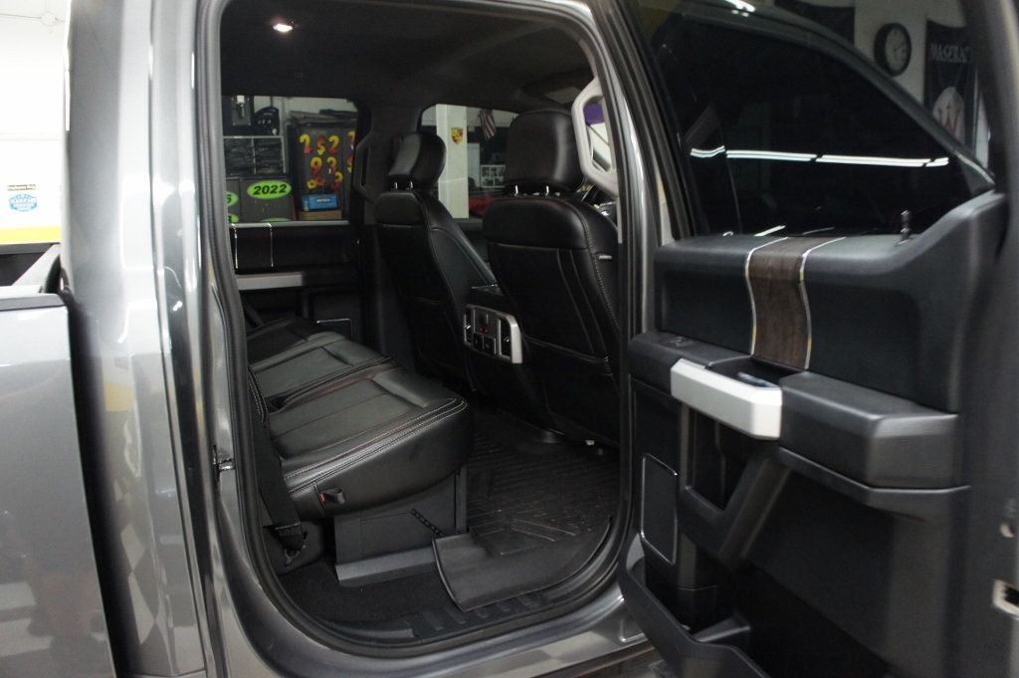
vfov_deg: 47.9
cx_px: 510
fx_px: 764
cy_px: 339
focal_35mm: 27
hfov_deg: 67.4
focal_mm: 18
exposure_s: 1/40
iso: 1600
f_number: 3.5
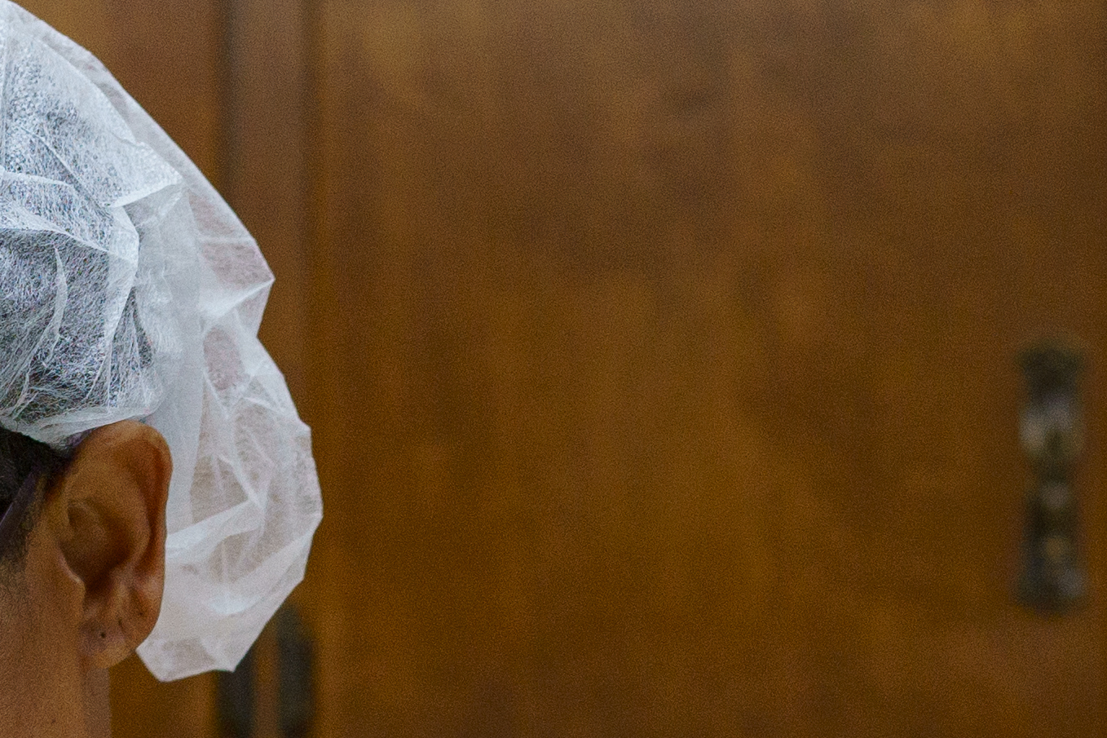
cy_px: 1261
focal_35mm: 205
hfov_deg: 10.0
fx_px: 6303
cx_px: 683
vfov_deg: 6.6
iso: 500
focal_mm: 35
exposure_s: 1/640
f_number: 2.8
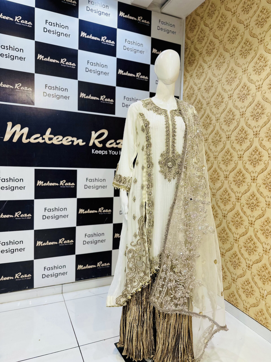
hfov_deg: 56.8
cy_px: 181
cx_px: 136
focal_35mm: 24
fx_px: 251
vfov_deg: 71.6
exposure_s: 1/323
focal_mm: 6.86
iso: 80
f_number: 1.78
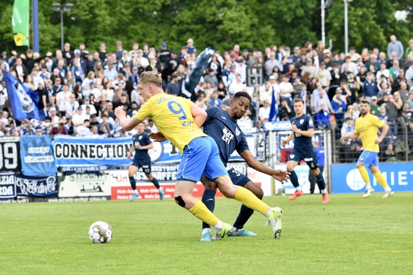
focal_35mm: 140
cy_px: 138
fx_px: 1606
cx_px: 206
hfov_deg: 14.7
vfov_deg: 9.8
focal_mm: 140
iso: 1600
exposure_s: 1/1600
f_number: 5
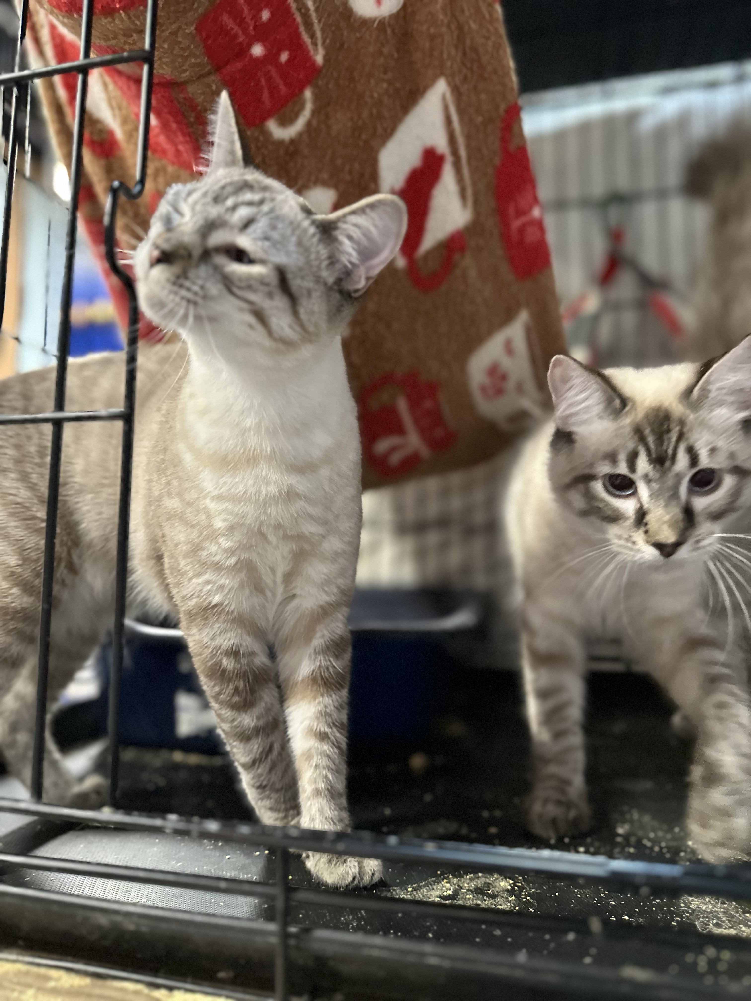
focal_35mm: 24
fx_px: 694
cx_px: 376
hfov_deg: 56.8
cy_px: 500
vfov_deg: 71.6
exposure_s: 1/40
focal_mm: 6.86
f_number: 1.78
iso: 1000
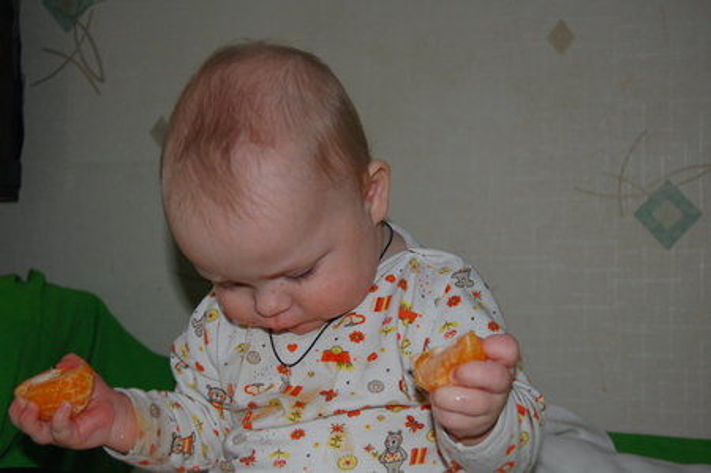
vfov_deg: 23.7
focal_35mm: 57
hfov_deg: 35.1
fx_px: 1125
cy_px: 236
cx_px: 356
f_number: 4.8
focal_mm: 38
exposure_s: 1/60
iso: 400
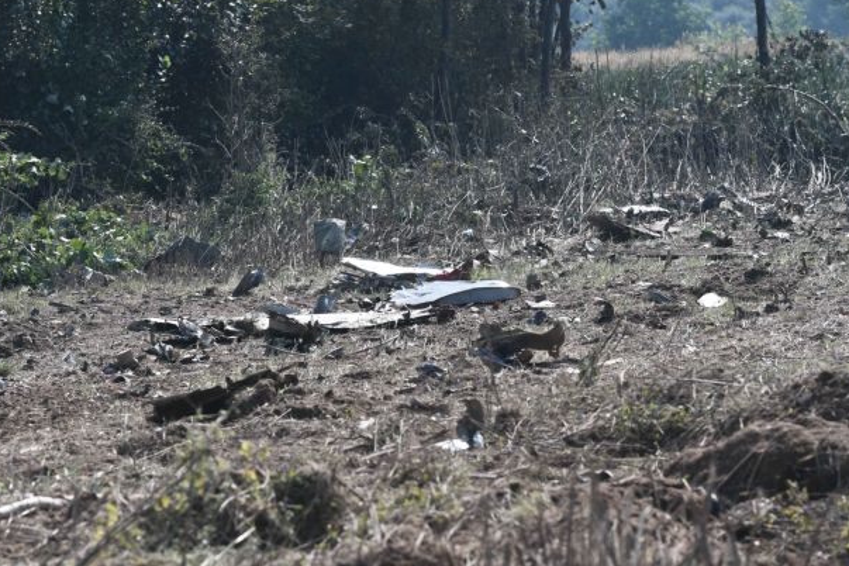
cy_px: 281
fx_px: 6568
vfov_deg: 4.9
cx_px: 413
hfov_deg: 7.4
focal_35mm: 279
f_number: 5.6
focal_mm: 175
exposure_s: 1/400
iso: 200
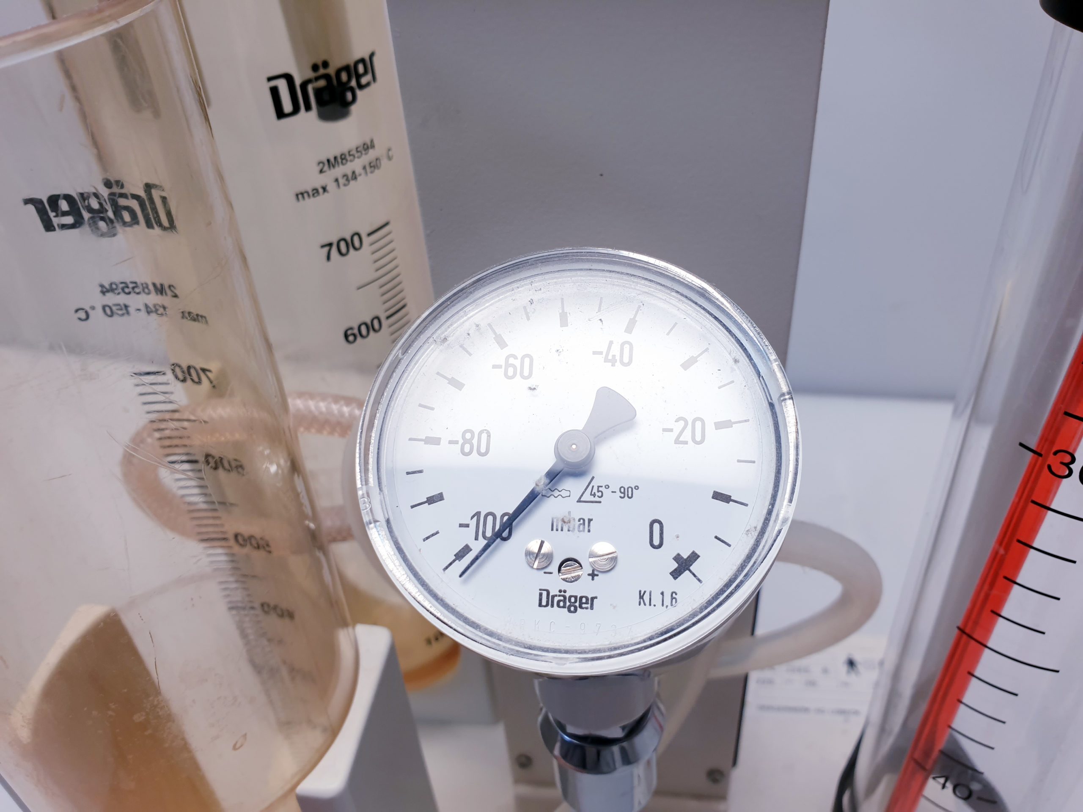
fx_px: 813
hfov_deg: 67.3
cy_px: 406
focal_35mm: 26
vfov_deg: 53.1
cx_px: 542
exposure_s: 1/100
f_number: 2.4
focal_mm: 4.3
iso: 64
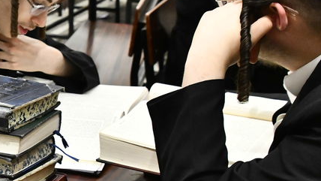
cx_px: -60
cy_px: 88
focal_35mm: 96
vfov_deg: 12.6
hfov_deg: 20.8
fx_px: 817
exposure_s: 1/160
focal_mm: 28
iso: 2500
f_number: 5.6
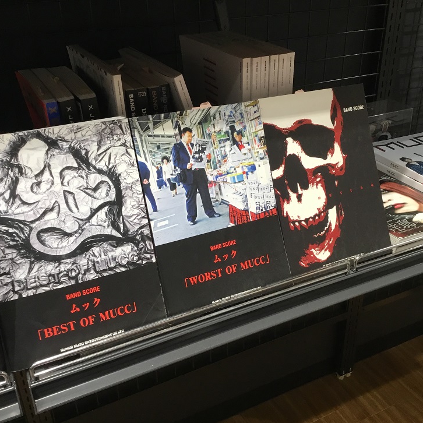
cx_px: 224
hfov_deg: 44.9
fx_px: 512
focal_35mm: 37
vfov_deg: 44.9
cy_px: 214
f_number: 2.4
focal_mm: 3.3
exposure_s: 1/30
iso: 32
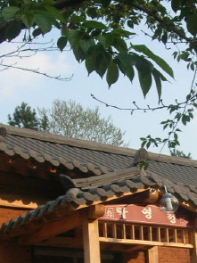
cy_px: 252
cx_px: 136
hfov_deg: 14.3
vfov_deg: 18.7
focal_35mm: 103
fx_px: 782
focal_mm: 7.8
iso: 64
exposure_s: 1/288
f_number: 4.8
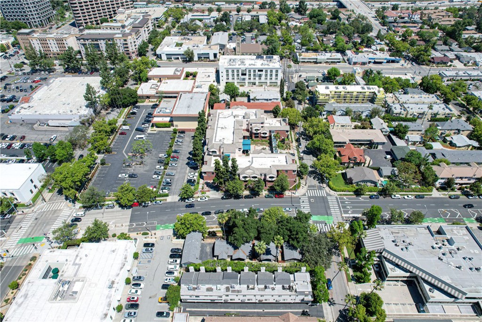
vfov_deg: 57.2
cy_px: 161
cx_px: 241
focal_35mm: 22
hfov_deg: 78.6
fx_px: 295
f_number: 2.8
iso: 110
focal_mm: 8.38
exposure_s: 1/2500
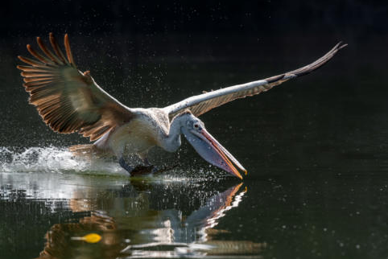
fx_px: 3915
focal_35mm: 363
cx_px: 195
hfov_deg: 5.7
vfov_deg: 3.8
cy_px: 126
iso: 640
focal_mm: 350
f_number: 8
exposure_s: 1/1000
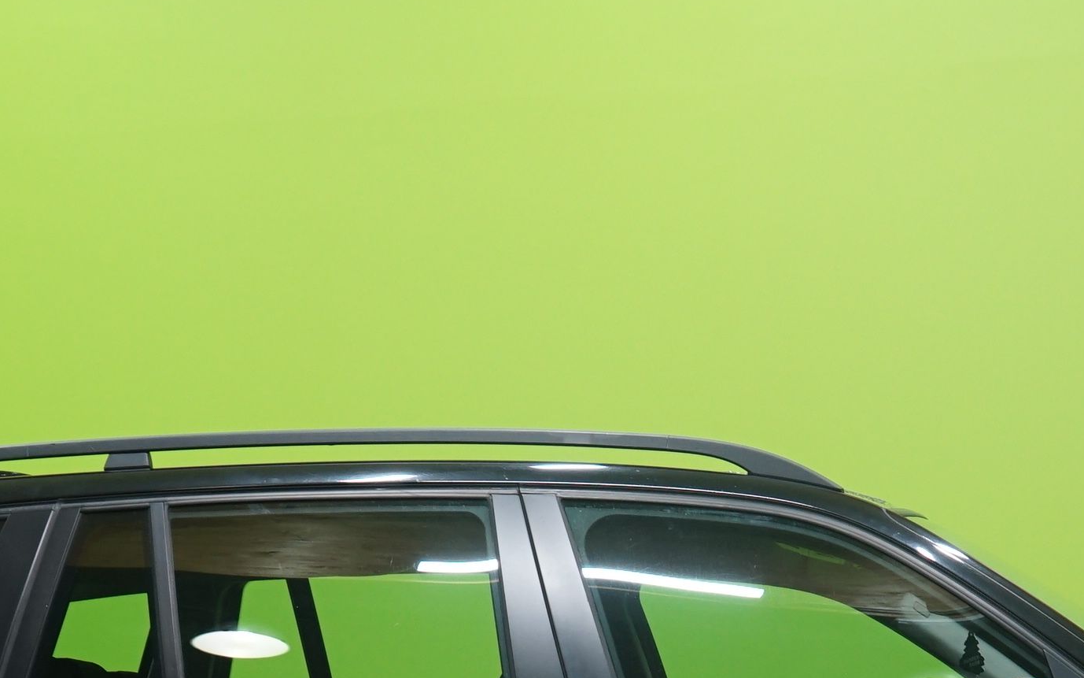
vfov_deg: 12.7
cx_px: 754
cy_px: 938
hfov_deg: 20.9
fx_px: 2924
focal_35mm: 99
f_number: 5
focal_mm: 34
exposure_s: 1/20
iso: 800
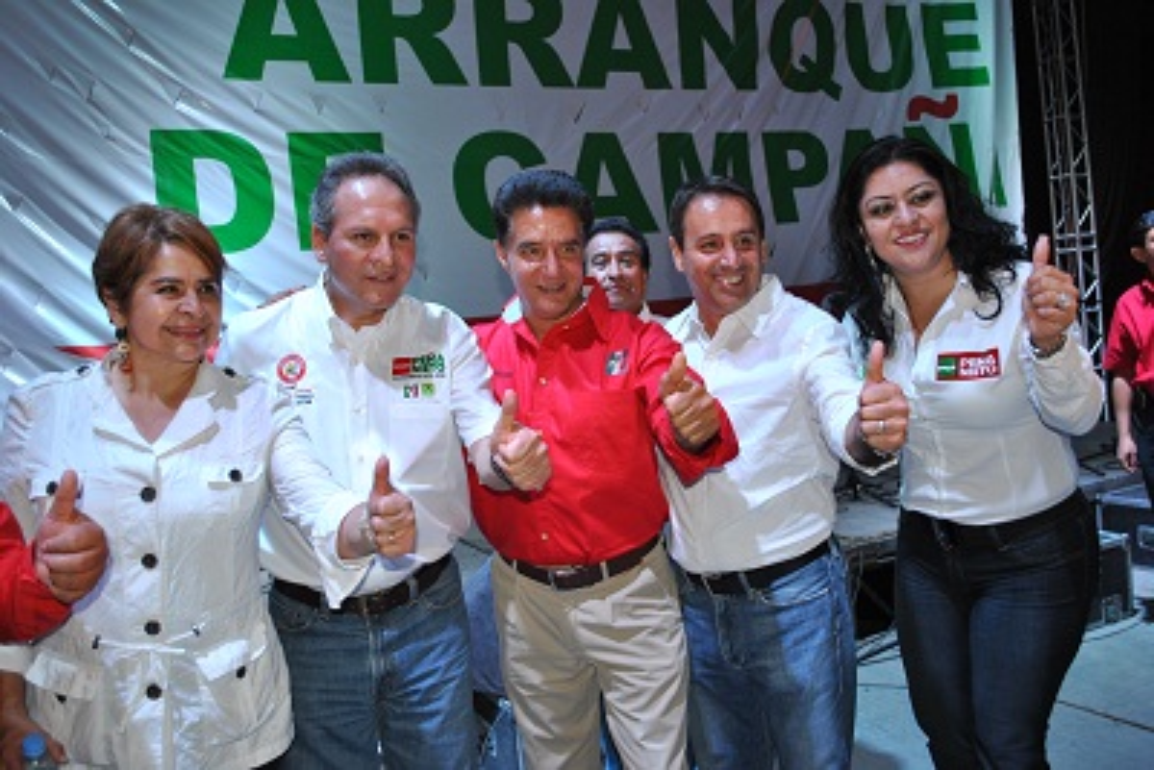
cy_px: 385
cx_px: 577
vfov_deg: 43.6
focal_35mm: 30
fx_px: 962
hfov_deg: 61.9
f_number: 3.8
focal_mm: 20
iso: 200
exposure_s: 1/60
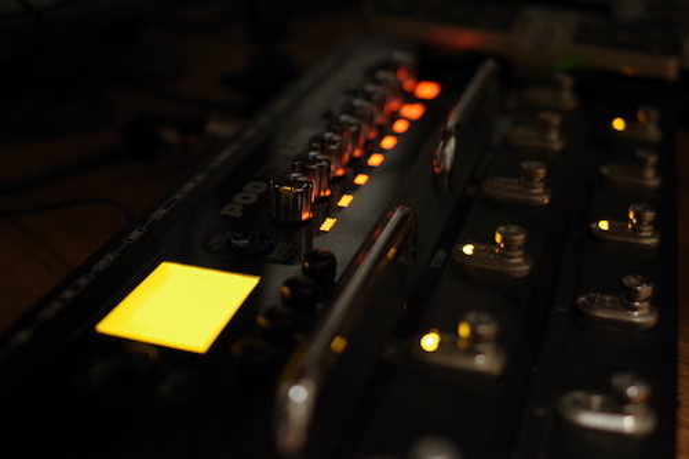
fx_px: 995
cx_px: 344
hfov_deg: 38.2
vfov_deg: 26.0
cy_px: 230
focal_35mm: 52
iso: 400
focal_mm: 35
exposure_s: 1/4
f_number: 2
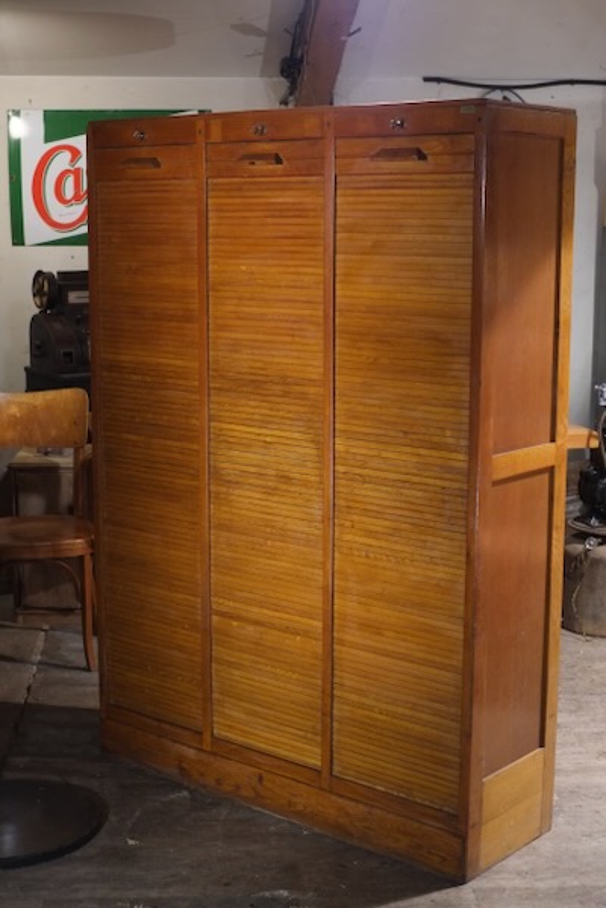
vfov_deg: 37.5
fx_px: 1338
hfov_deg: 25.5
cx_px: 303
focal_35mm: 53
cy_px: 454
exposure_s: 1/125
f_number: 4
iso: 3200
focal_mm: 35
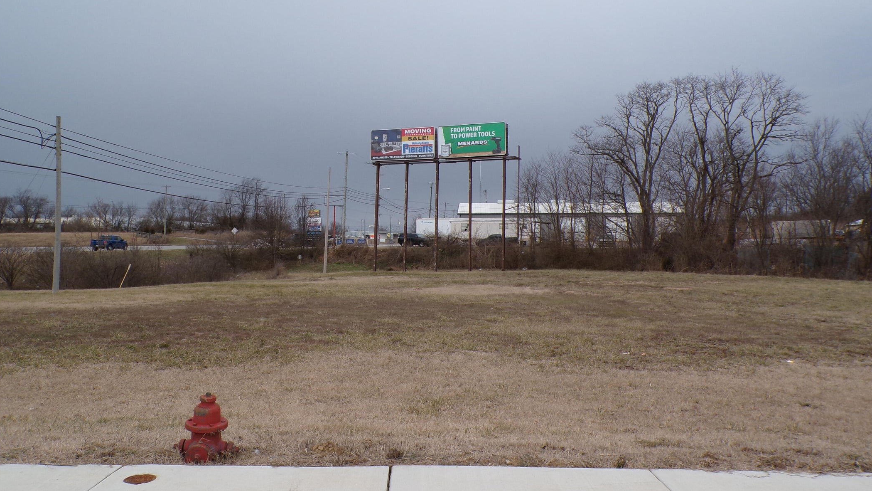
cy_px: 212
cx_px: 431
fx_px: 717
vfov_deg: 37.7
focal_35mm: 31
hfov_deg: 62.6
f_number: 4.6
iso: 100
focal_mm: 5
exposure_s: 1/300
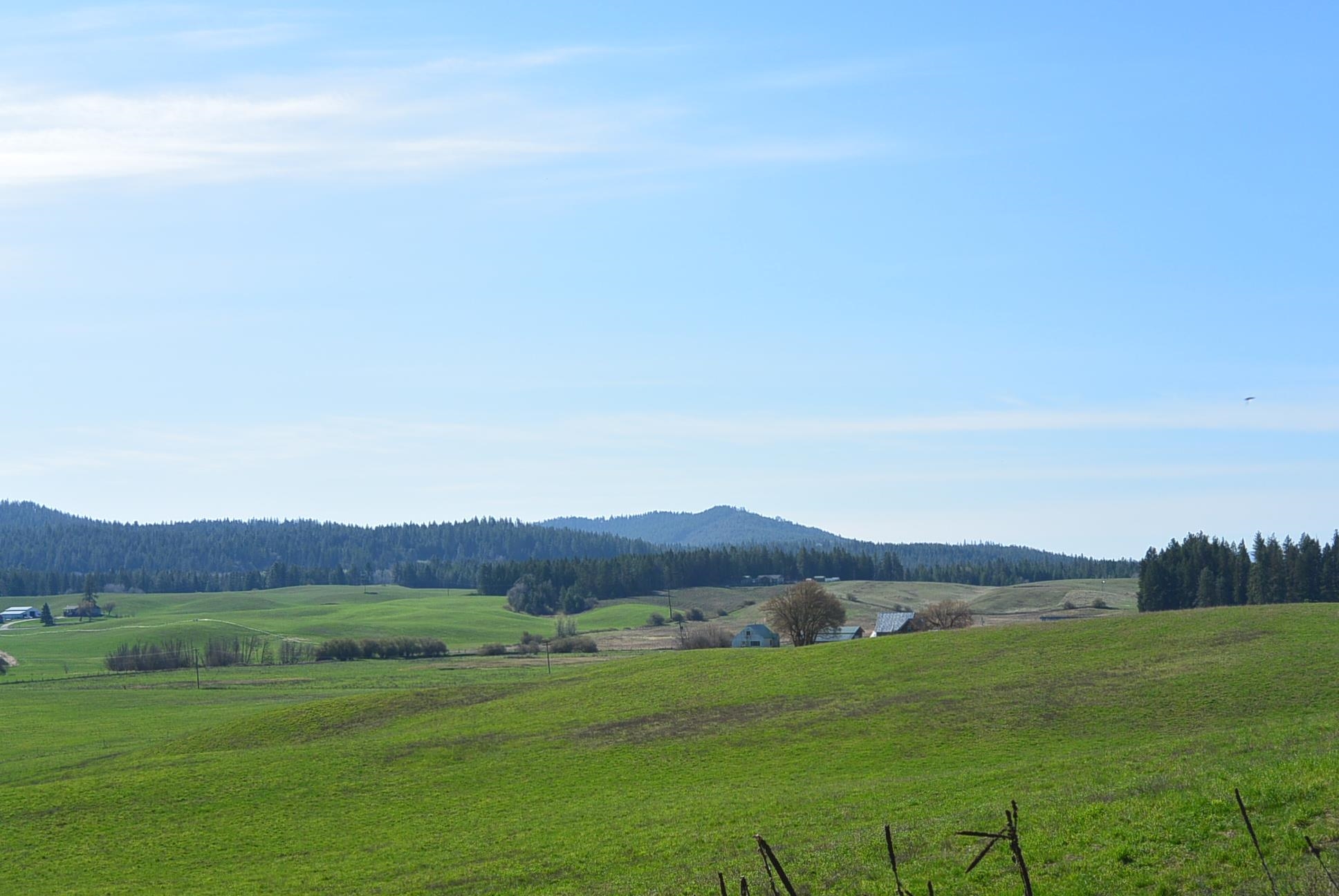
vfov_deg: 27.1
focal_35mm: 50
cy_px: 448
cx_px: 670
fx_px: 1862
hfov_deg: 39.6
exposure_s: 1/800
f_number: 5
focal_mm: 18.7
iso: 100
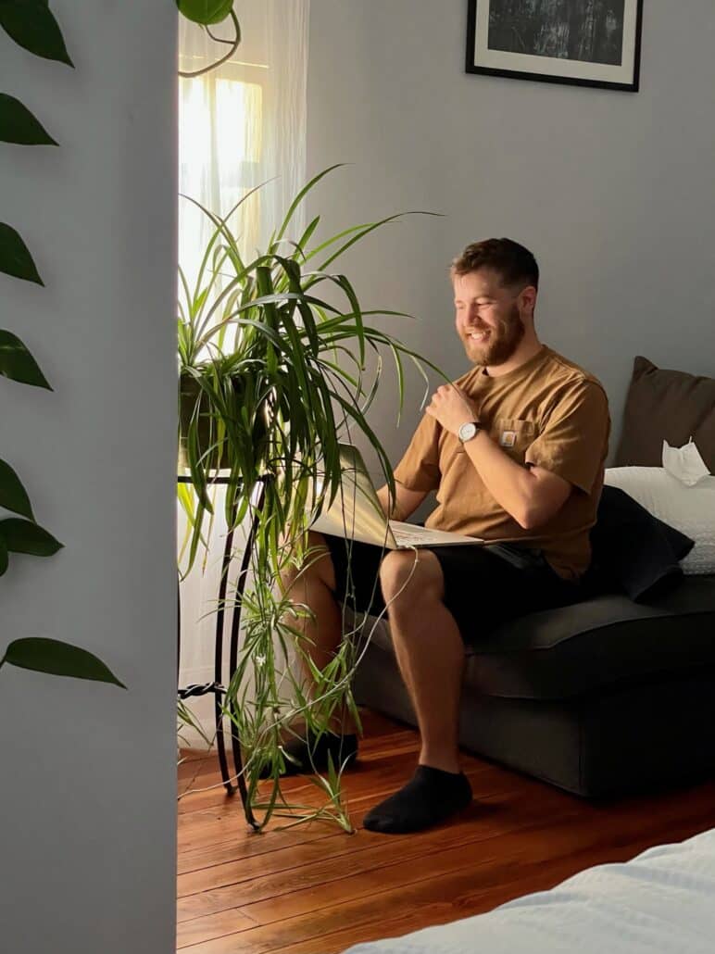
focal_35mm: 52
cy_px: 477
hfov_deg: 28.0
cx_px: 358
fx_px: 1433
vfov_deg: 36.8
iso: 400
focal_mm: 6
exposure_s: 1/58
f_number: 2
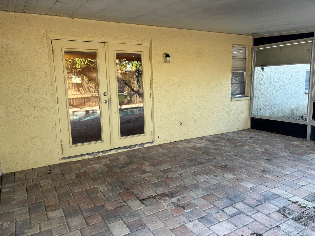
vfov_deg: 53.1
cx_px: 158
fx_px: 237
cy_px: 118
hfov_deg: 67.3
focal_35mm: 26
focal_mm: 5.96
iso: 64
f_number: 1.6
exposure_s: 1/121
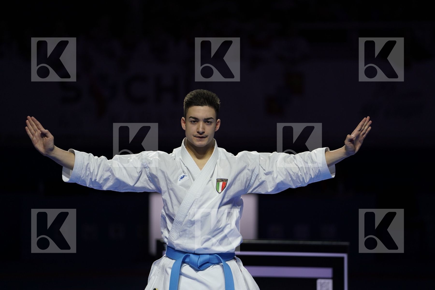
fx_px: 2416
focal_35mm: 200
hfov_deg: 10.3
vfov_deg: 6.9
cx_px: 218
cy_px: 145
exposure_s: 1/500
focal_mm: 200
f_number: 2.8
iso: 400
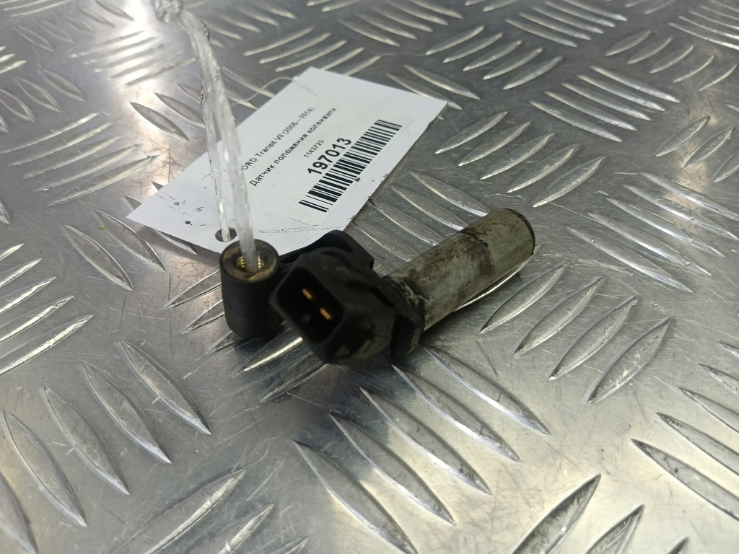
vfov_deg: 58.9
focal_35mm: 23
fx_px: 491
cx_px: 370
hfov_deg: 73.9
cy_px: 277
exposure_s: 1/50
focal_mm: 4.11
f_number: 1.6
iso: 102
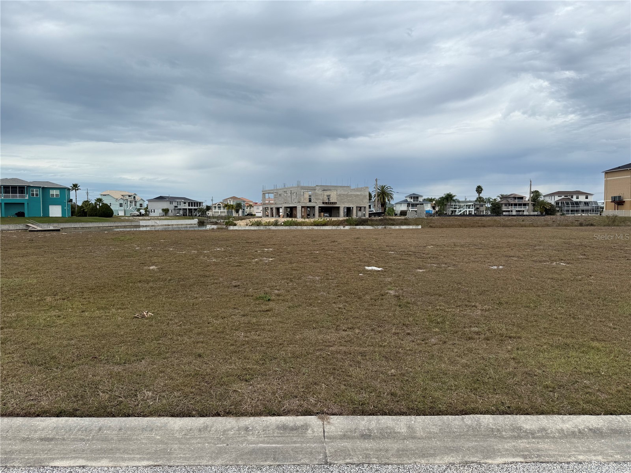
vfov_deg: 56.8
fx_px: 437
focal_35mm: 24
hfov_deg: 71.6
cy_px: 236
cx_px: 316
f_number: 1.78
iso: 80
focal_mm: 6.76
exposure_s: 1/3953
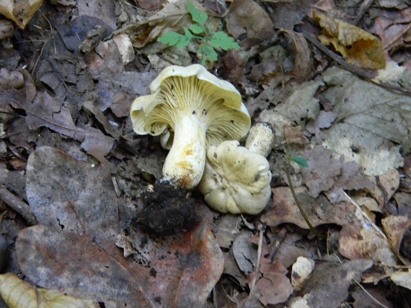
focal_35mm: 83
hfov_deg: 23.6
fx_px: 985
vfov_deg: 17.8
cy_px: 154
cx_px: 206
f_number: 4.5
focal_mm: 15.1
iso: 400
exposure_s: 1/5.2
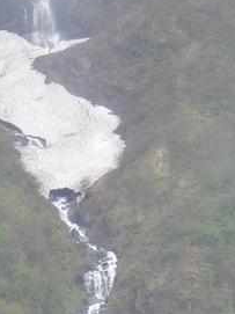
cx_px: 274
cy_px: 596
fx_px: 8561
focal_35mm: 945
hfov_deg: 1.6
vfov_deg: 2.1
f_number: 4.5
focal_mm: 35.7
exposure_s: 1/320
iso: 100
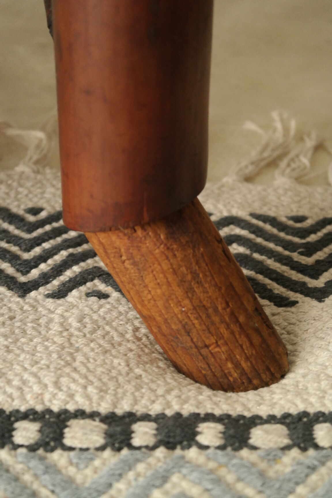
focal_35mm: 77
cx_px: 166
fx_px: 1065
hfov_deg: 17.7
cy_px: 249
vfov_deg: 26.3
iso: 1600
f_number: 5.6
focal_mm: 50
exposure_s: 1/50
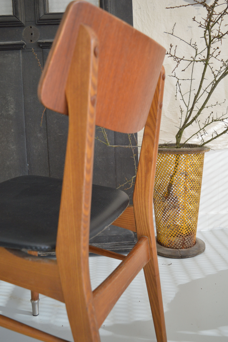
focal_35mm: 33
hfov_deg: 39.9
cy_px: 171
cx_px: 114
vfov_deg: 57.3
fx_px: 314
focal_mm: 22
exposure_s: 1/60
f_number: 3.8
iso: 560
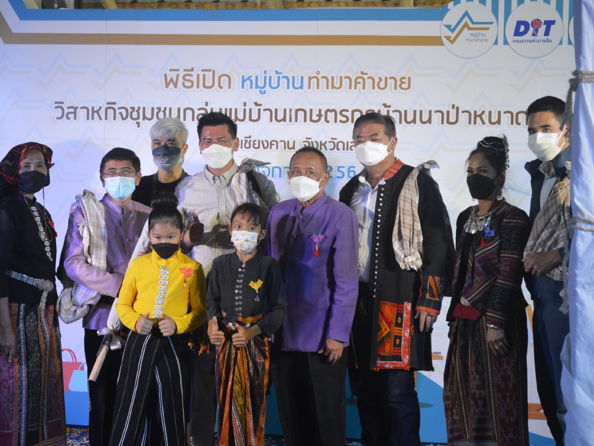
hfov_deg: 27.0
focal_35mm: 72
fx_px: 1236
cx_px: 263
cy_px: 224
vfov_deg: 20.4
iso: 400
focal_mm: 44
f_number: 5.3
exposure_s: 1/80
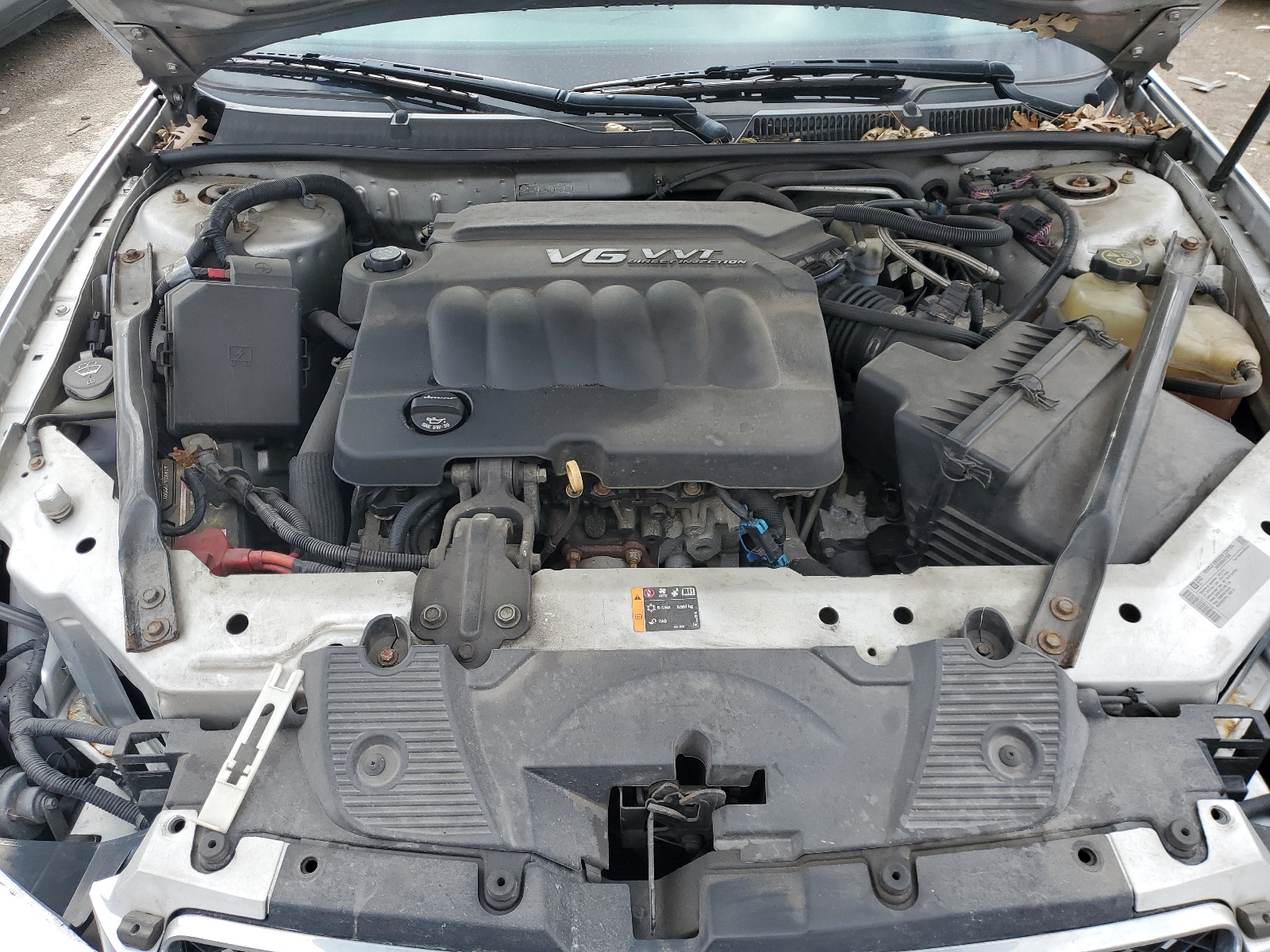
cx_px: 635
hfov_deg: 67.3
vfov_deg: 53.1
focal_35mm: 26
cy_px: 476
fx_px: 954
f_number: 1.5
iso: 50
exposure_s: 1/667
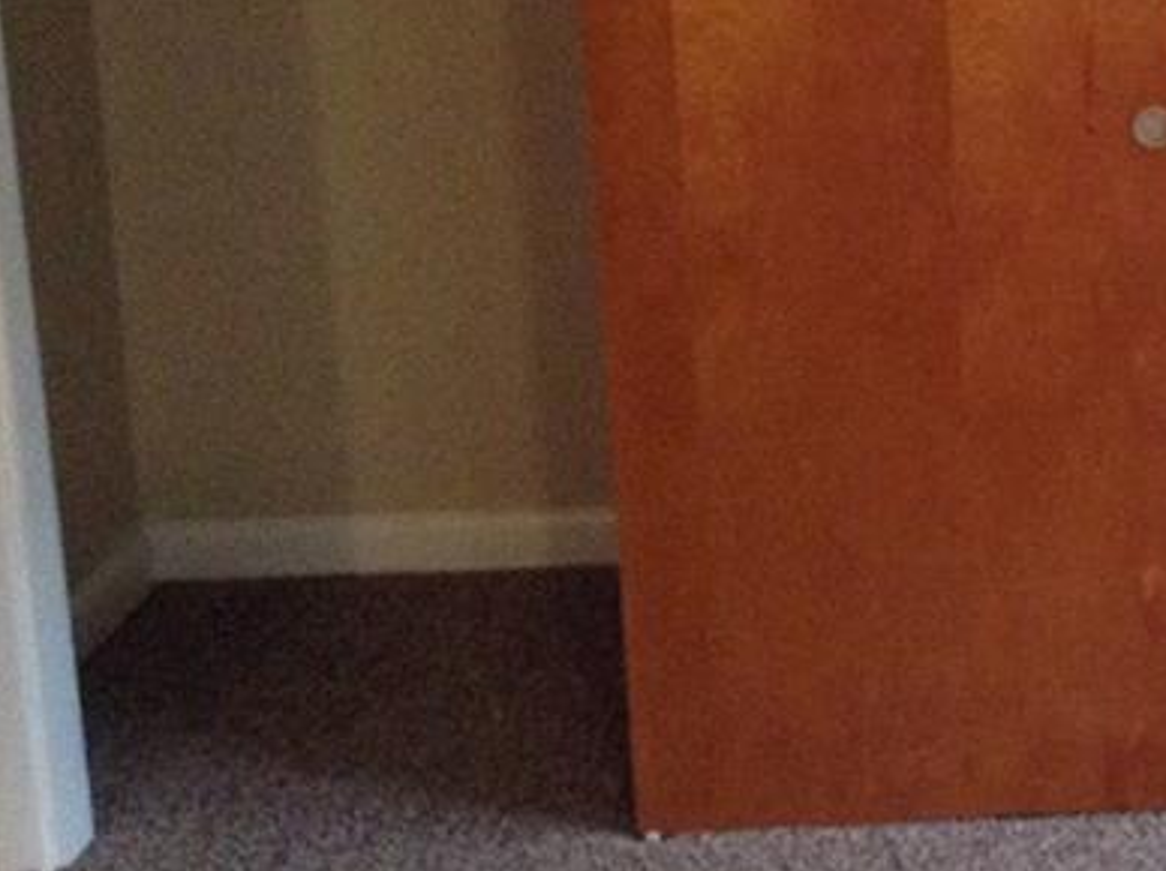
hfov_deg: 21.0
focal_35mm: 87
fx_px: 2927
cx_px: 1388
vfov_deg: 16.7
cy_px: 108
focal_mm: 3.3
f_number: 2.4
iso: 320
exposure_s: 1/15
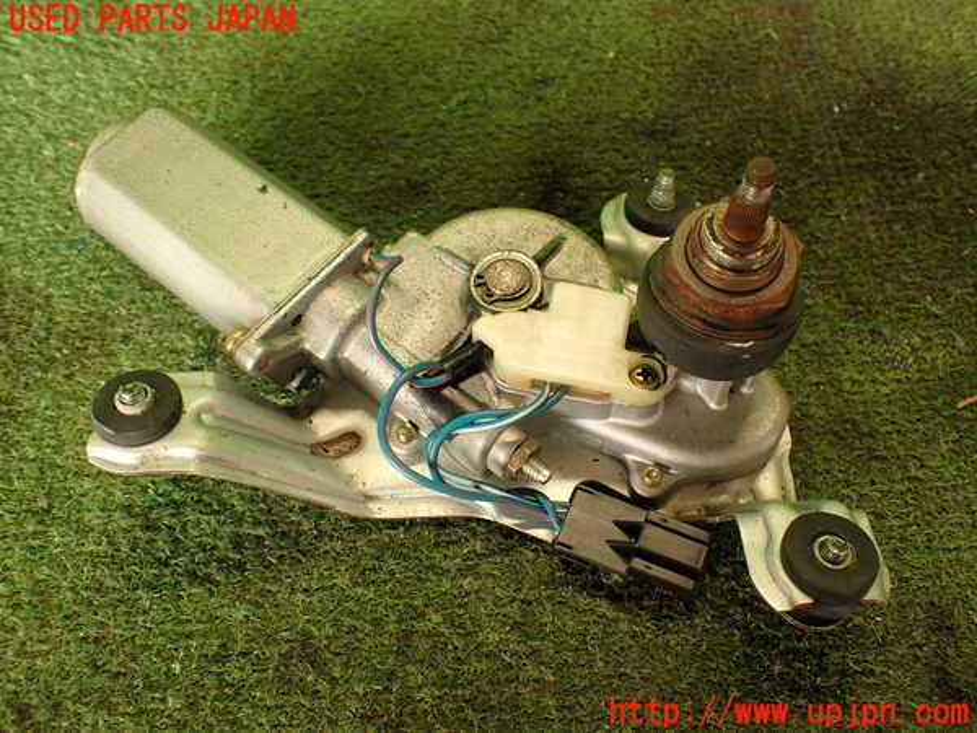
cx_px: 488
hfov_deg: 56.8
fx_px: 903
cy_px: 366
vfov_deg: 44.2
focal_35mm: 32
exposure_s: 1/40
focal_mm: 5.79
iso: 200
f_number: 2.4
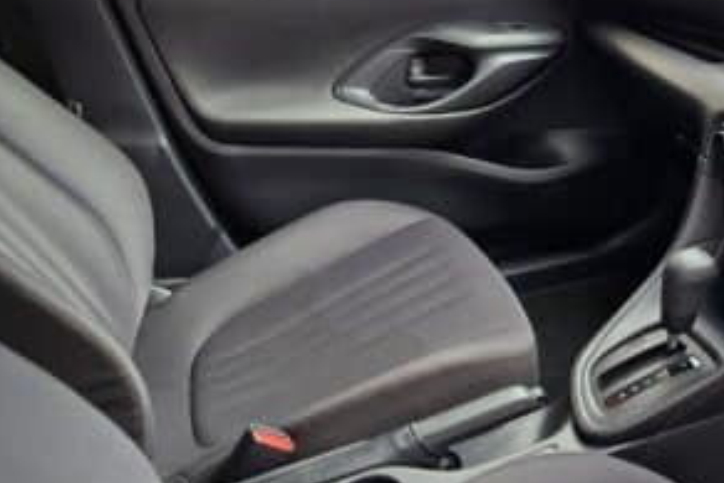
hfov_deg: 49.2
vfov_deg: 35.8
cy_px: 188
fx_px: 744
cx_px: 568
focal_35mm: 37
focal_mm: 2.2
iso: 64
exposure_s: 1/100
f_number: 2.2
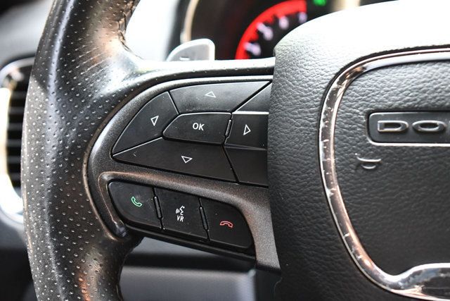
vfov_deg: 17.5
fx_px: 975
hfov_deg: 26.0
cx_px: 225
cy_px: 150
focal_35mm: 78
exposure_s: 1/80
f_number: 5.6
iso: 3200
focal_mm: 52
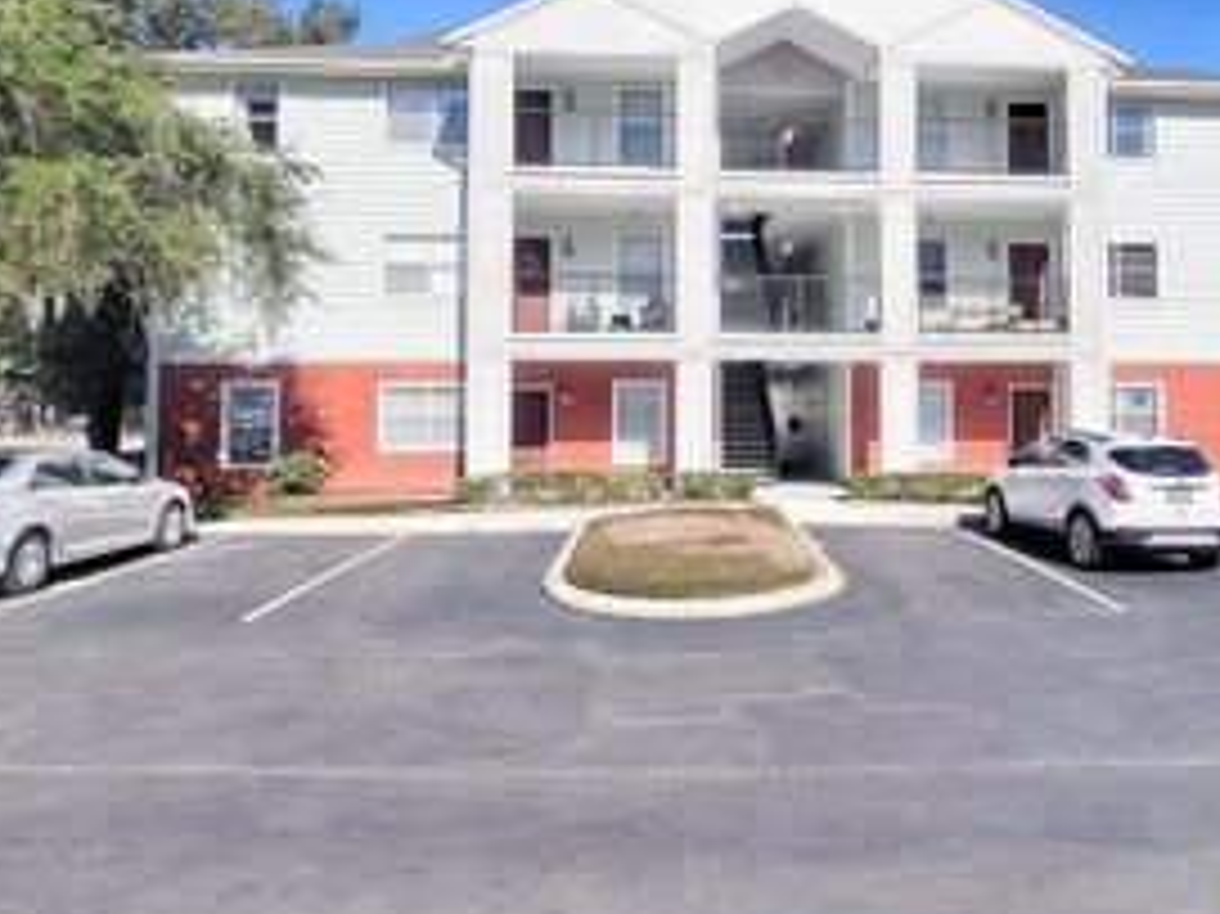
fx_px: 845
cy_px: 313
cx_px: 657
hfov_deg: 71.5
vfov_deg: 55.7
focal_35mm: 24
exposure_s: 1/2016
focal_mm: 2.2
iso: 50
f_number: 2.2
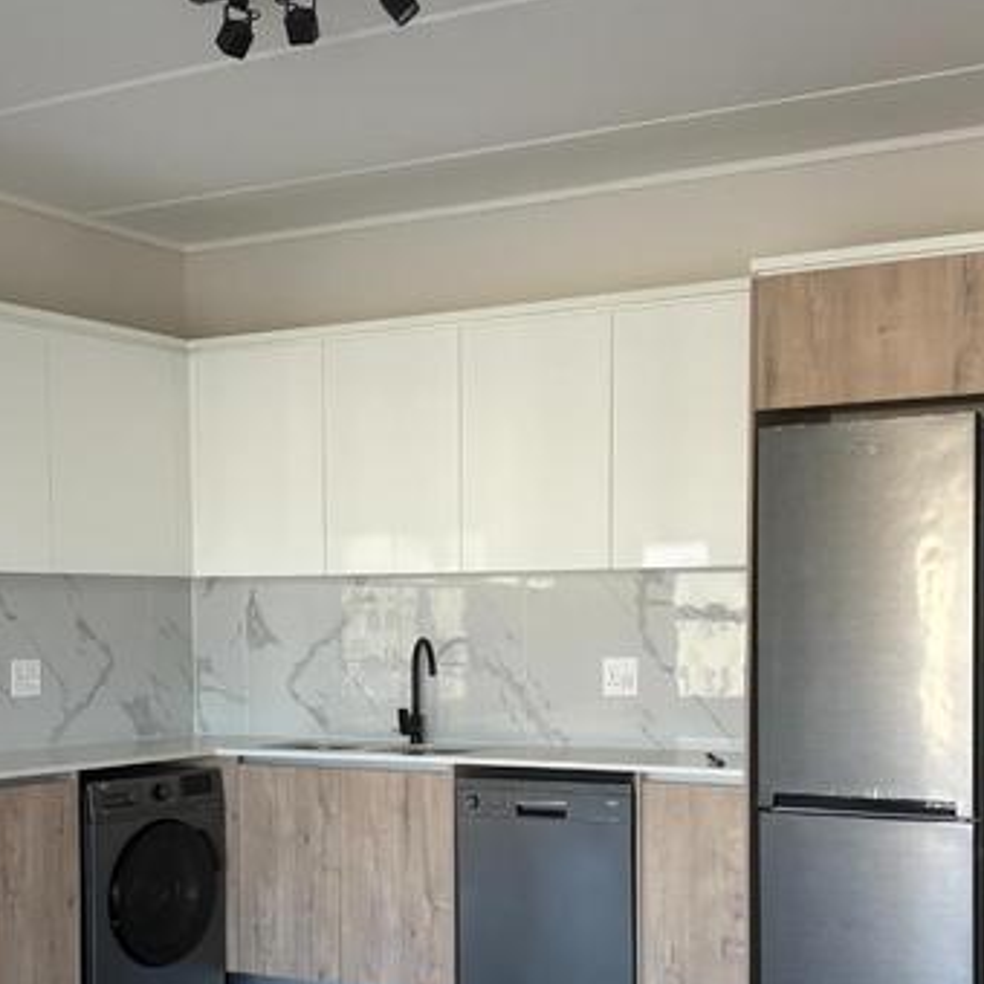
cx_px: 480
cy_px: 721
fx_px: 1737
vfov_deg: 31.2
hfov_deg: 31.6
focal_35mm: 54
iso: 50
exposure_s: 1/121
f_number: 1.6
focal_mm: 5.96
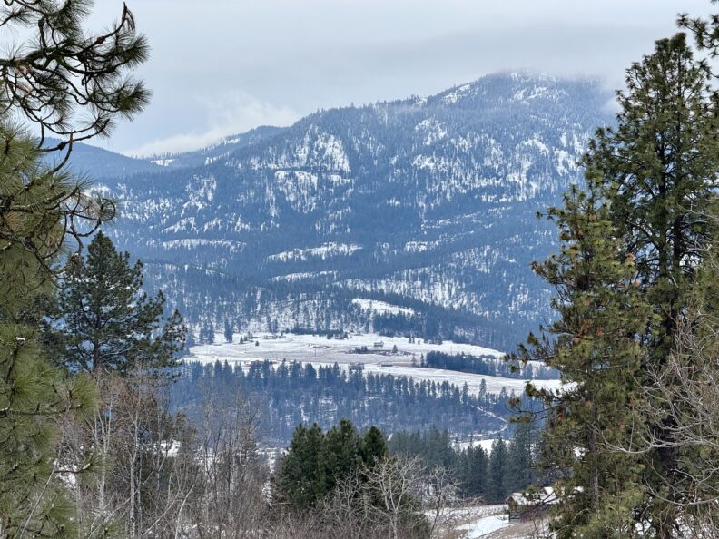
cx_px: 360
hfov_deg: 16.4
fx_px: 2492
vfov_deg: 12.3
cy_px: 270
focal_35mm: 120
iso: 50
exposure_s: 1/319
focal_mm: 15.66
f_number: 2.8
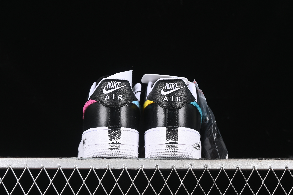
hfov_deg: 27.0
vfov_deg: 18.2
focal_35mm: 75
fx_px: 610
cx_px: 146
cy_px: 98
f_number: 6.3
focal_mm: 50
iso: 160
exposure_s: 1/60
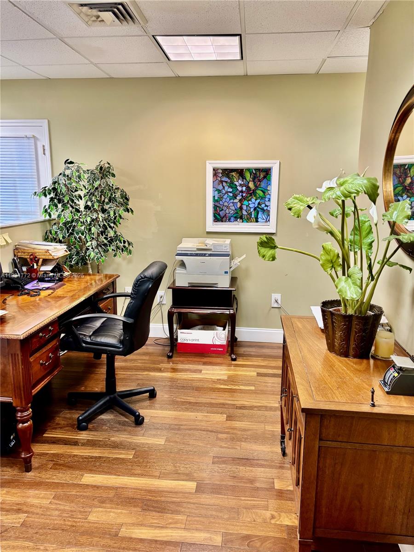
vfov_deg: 67.3
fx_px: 415
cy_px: 276
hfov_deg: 53.1
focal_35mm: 26
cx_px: 207
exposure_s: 1/60
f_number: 1.6
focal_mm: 5.96
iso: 160
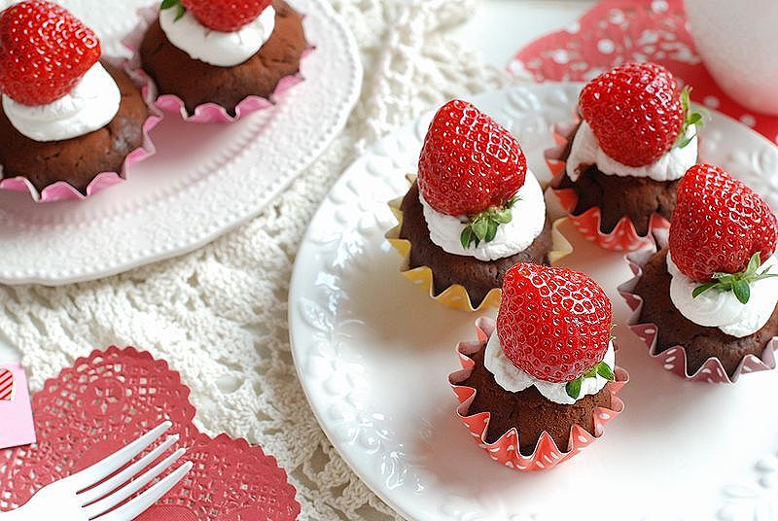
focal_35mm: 75
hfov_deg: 27.0
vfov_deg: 18.2
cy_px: 260
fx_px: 1623
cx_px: 389
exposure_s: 1/60
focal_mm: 50
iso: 500
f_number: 6.3
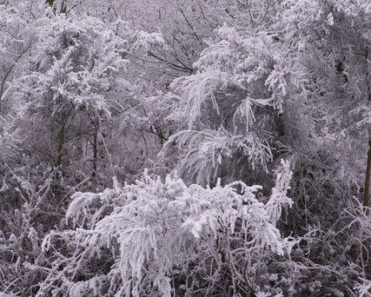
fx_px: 1593
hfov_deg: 13.3
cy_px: 148
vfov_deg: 10.7
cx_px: 181
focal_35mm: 145
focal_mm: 22.64
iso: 50
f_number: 5.6
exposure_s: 1/60
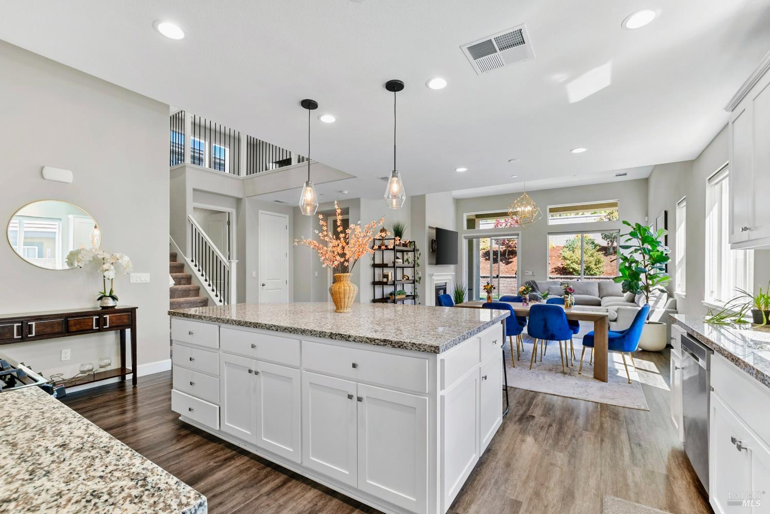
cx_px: 385
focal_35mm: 15
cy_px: 257
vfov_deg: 77.3
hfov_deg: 100.4
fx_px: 321
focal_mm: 10
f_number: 8
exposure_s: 1/4
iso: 250
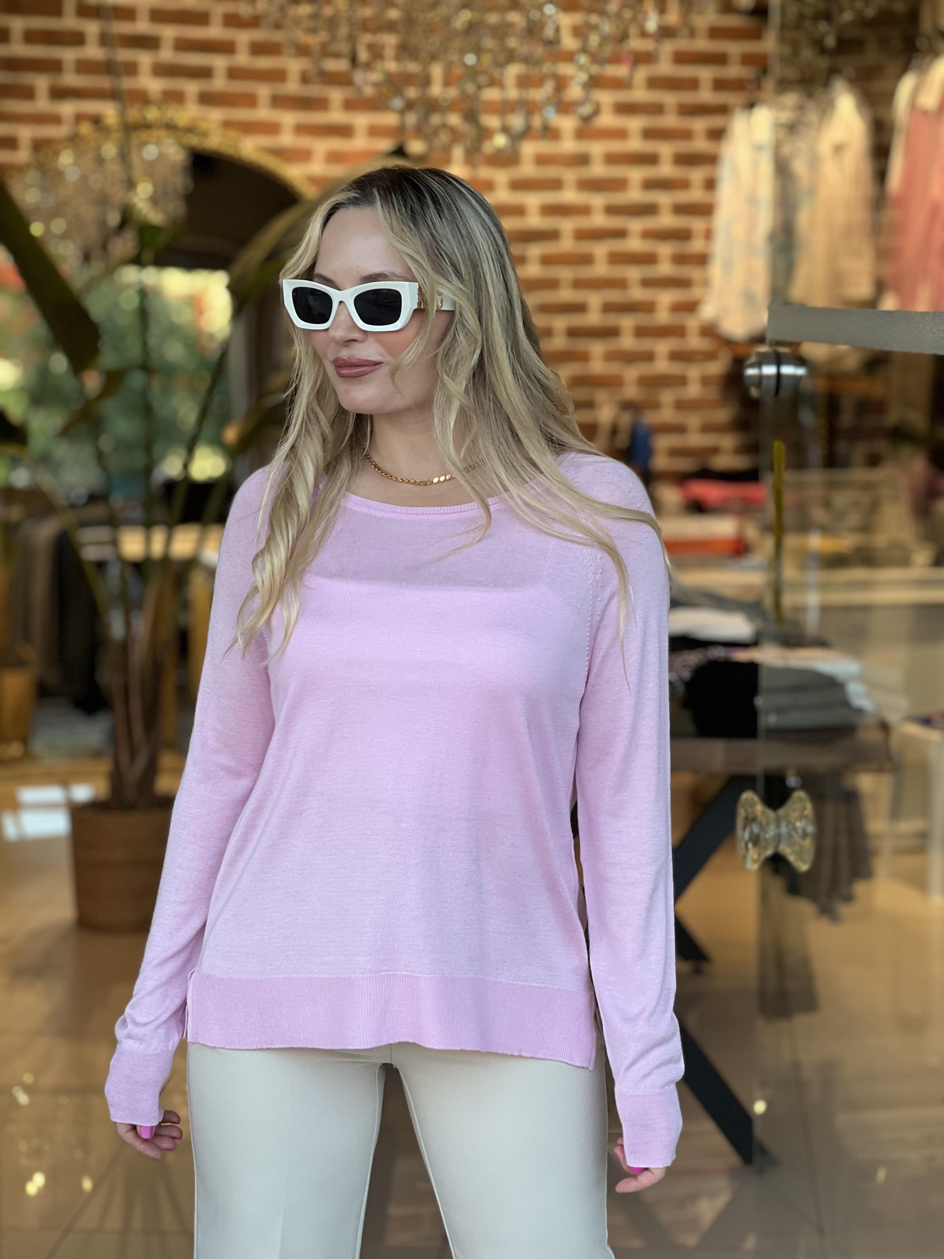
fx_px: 2800
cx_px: 472
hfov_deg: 19.1
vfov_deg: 25.3
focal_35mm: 77
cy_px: 630
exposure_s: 1/100
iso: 80
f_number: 2.8
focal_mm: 9
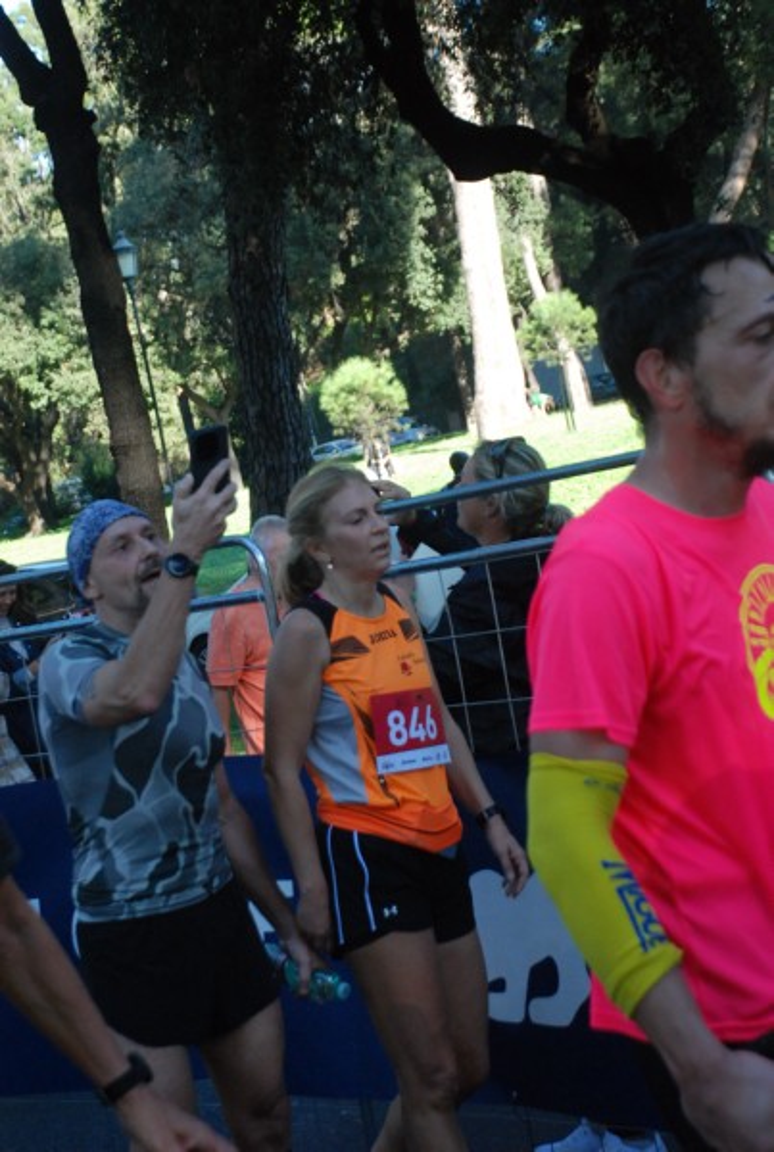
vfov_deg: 28.0
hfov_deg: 19.0
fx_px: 2310
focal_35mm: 72
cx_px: 387
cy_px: 576
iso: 1000
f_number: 4.8
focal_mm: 48
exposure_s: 1/500
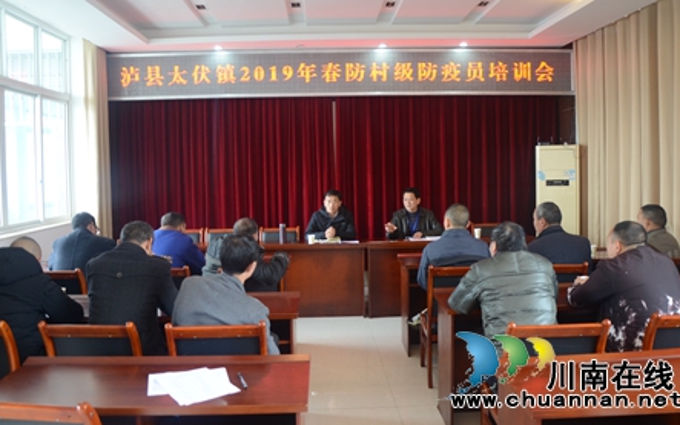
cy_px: 186
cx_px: 342
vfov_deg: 40.5
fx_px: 575
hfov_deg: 61.2
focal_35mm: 31
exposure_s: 1/40
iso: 640
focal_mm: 18
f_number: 3.5
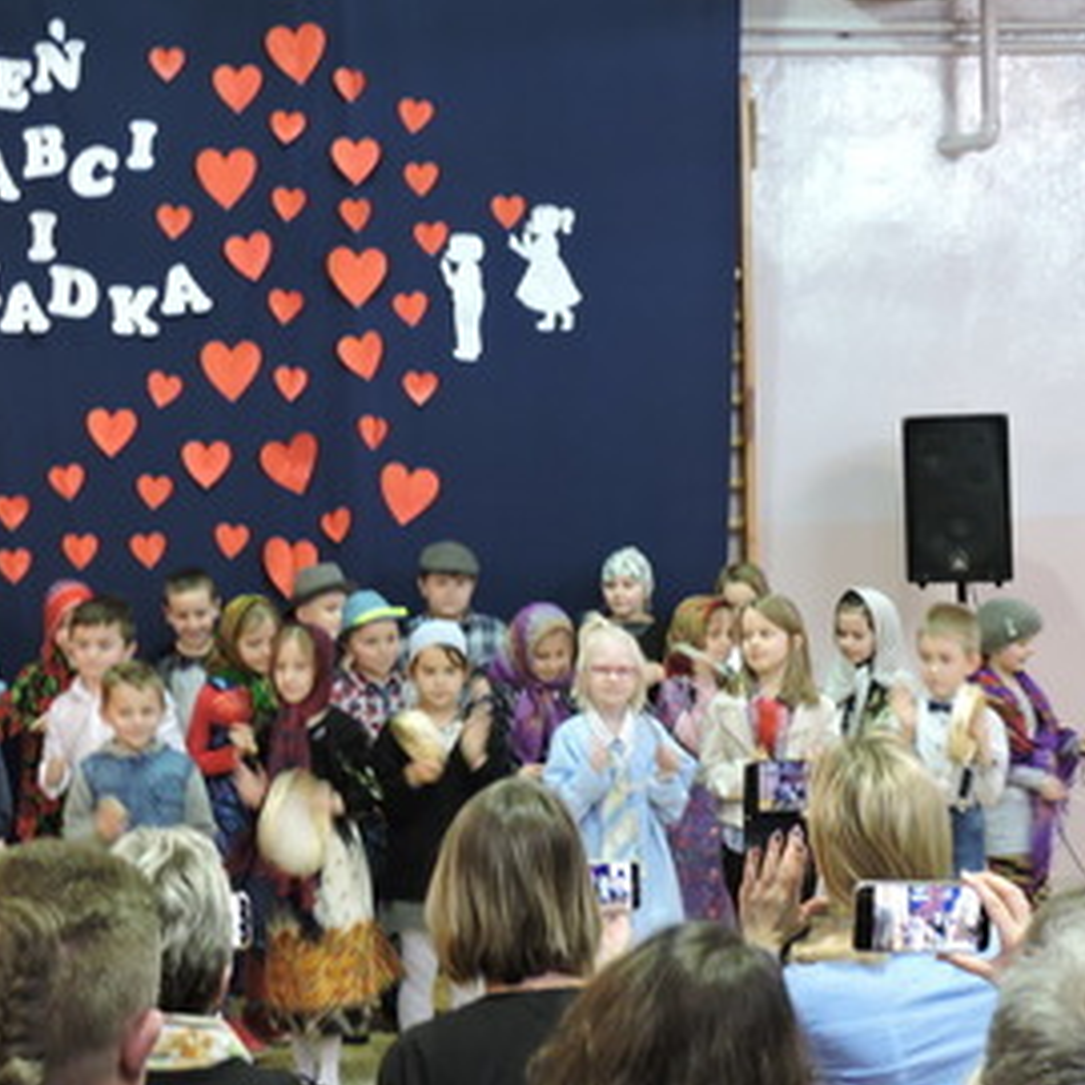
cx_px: 430
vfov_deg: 24.0
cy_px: 534
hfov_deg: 23.9
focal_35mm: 72
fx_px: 2553
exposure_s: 1/15
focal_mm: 9.8
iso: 640
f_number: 3.7
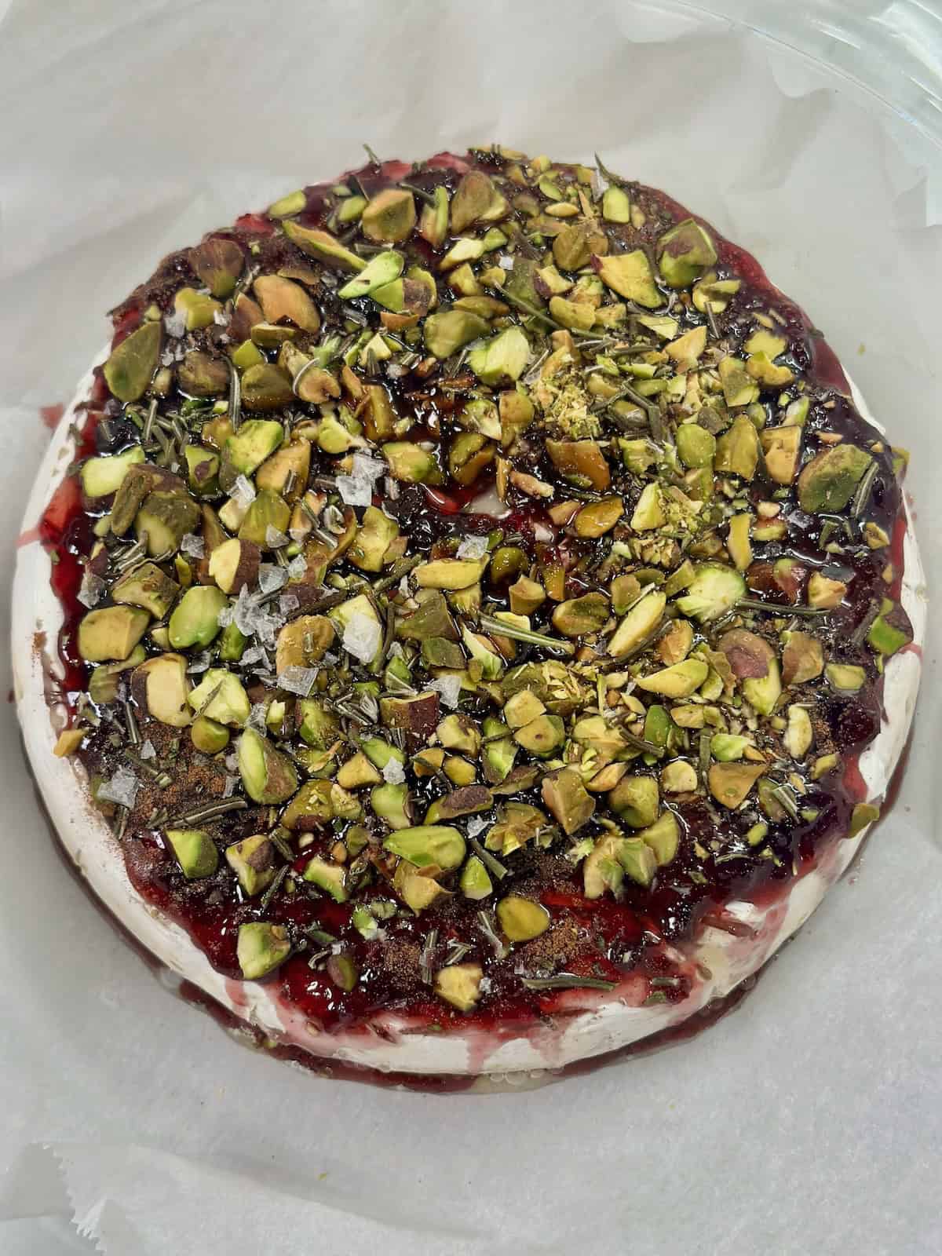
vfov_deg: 39.7
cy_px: 628
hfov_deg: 30.3
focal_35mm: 48
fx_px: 1742
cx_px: 471
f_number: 1.8
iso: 125
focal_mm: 6.9
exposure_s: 1/120
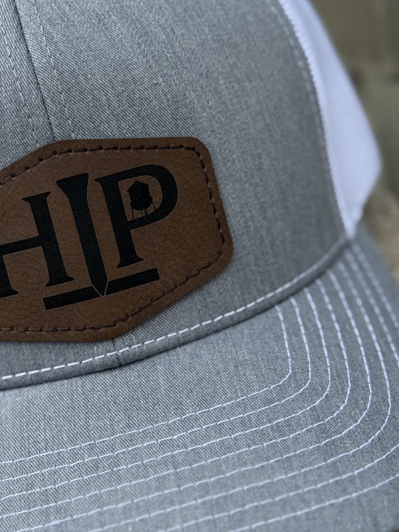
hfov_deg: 18.1
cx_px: 107
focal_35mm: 81
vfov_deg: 24.1
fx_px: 1245
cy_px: 294
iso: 64
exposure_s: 1/1100
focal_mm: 6.76
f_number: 1.78
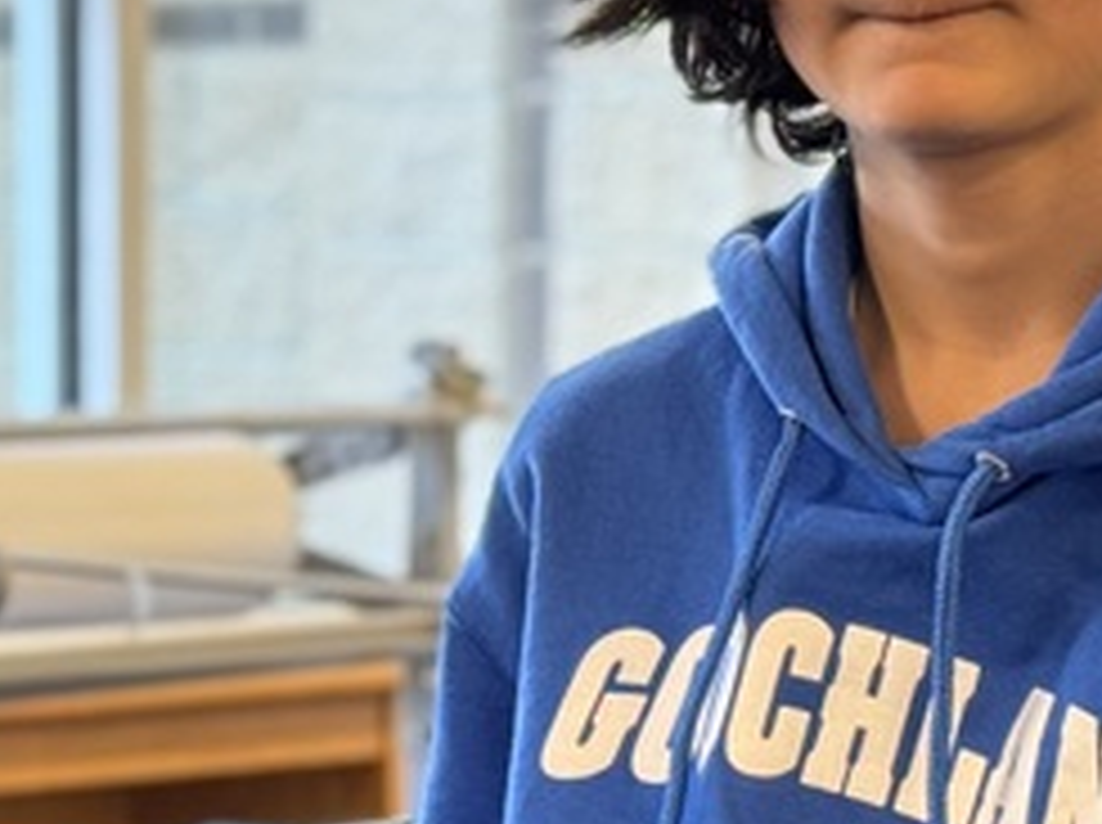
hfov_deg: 9.8
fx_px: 6389
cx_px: -13
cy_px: 666
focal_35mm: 201
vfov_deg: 7.4
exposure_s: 1/60
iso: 50
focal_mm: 6.76
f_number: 1.78
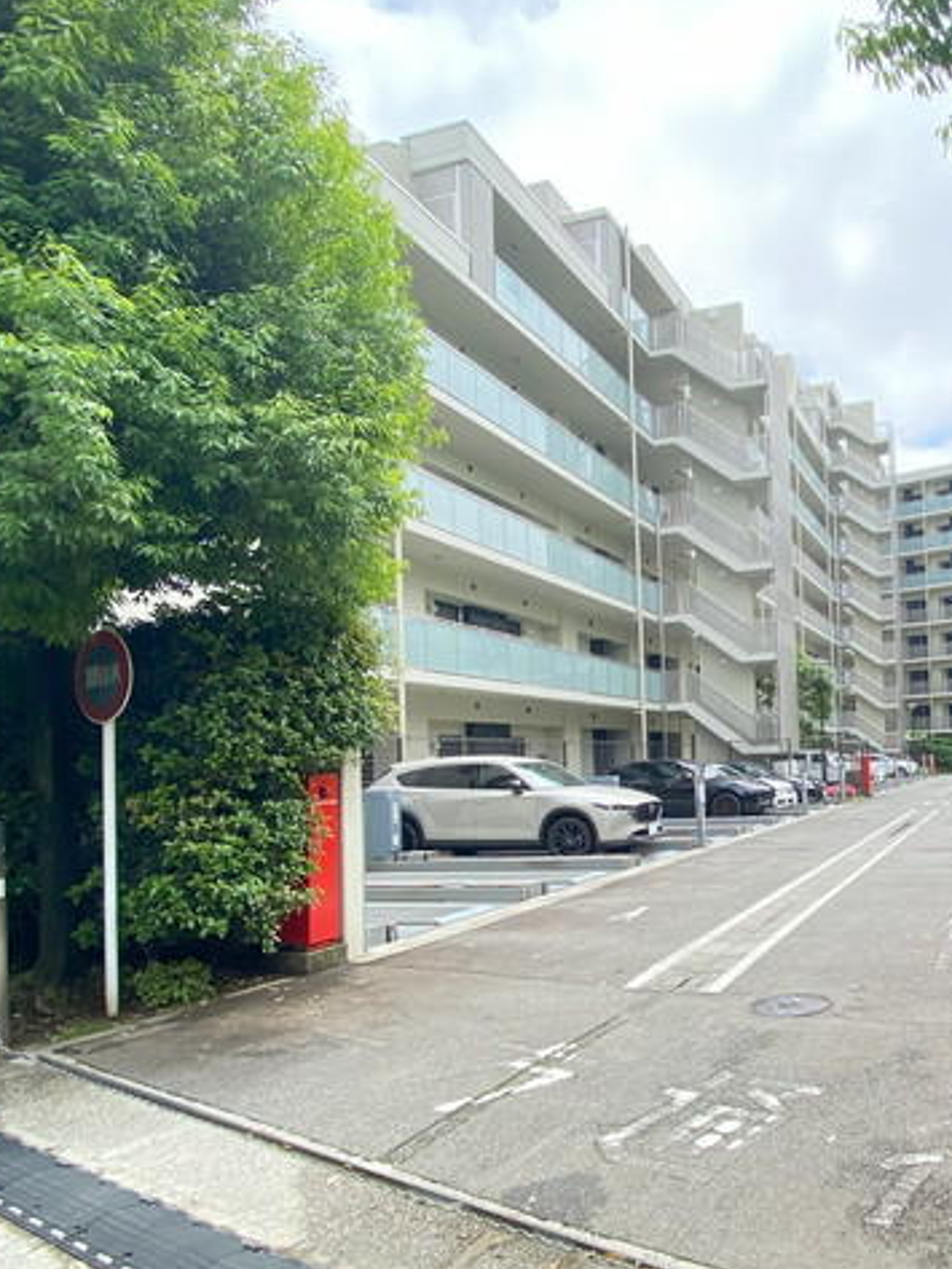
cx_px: 767
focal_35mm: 22
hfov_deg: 56.5
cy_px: 738
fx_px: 806
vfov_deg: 75.8
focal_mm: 1.54
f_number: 2.4
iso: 20
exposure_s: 1/381
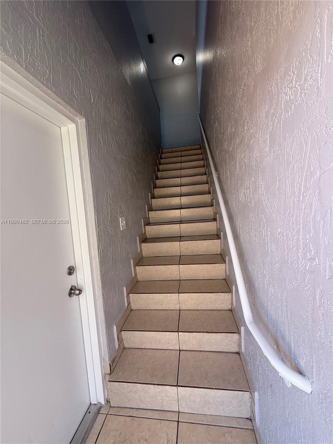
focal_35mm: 14
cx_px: 166
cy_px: 222
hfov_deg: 85.7
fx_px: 180
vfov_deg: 102.1
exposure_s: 1/99
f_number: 2.2
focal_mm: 2.22
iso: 64
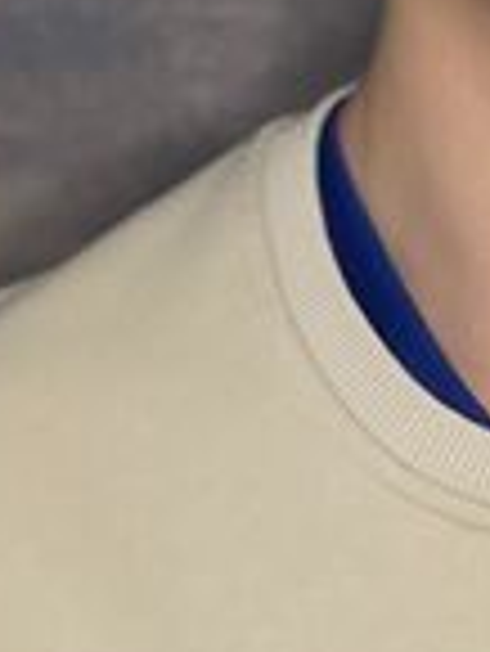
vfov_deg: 10.2
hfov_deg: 7.8
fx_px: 3562
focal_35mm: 189
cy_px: -263
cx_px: 587
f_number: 2.2
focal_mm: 7.5
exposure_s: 1/82
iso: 250
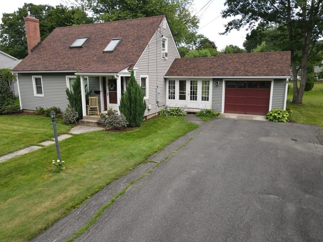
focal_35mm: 24
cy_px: 121
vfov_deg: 56.8
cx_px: 162
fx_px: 224
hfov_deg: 71.6
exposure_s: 1/180
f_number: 2.8
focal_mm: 4.5
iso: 110
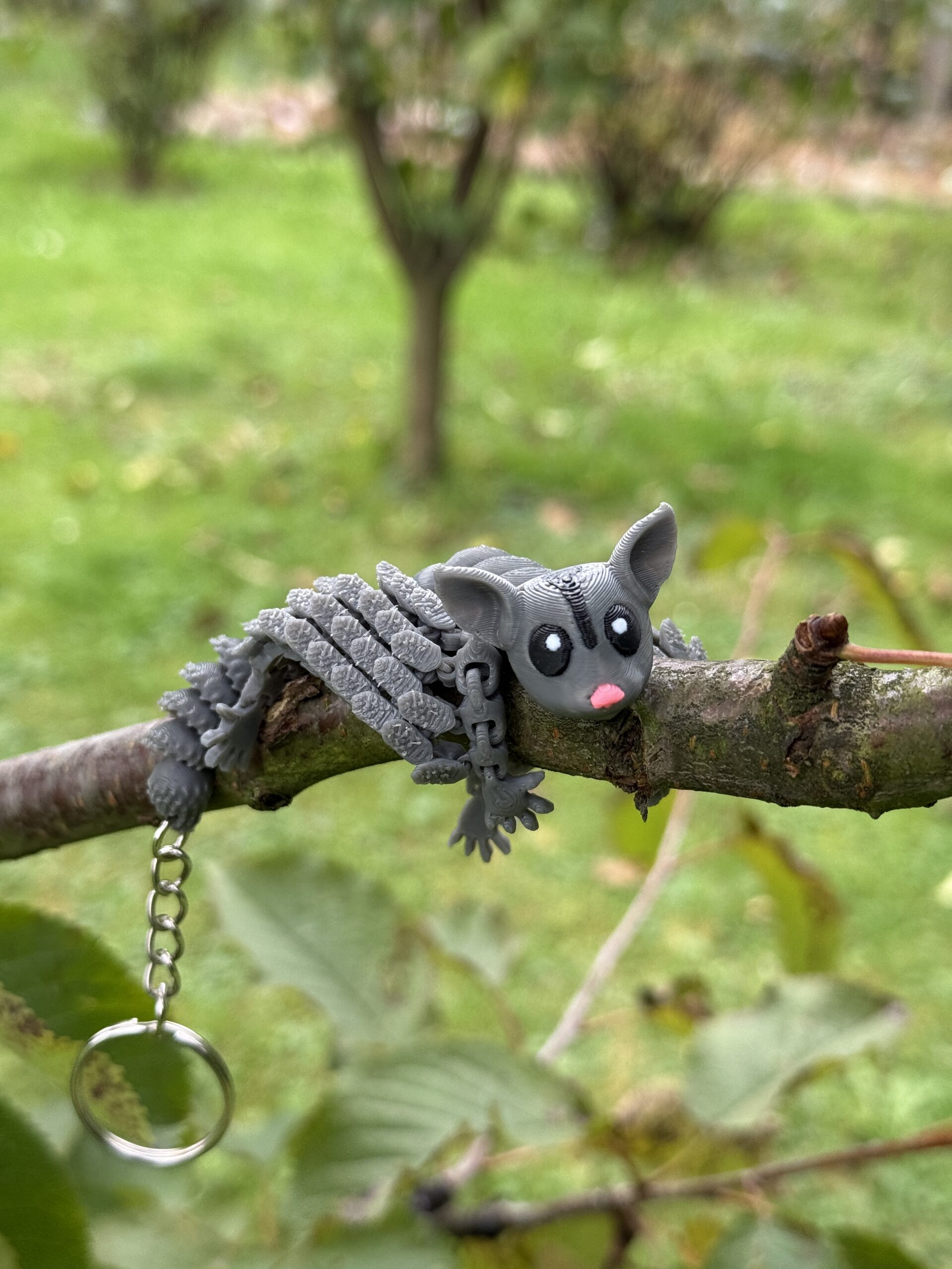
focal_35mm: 48
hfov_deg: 30.3
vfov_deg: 39.7
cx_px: 476
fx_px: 1760
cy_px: 634
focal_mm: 6.76
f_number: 1.78
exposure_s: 1/371
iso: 64
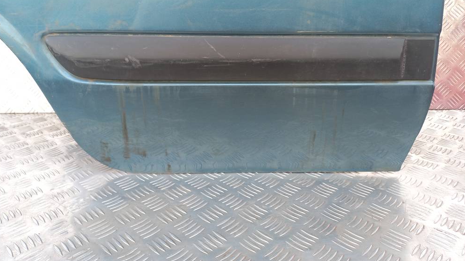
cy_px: 100
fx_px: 345
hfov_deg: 67.9
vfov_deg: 41.2
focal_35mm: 28
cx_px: 232
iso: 32
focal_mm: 4.6
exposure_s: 1/50
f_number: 1.8
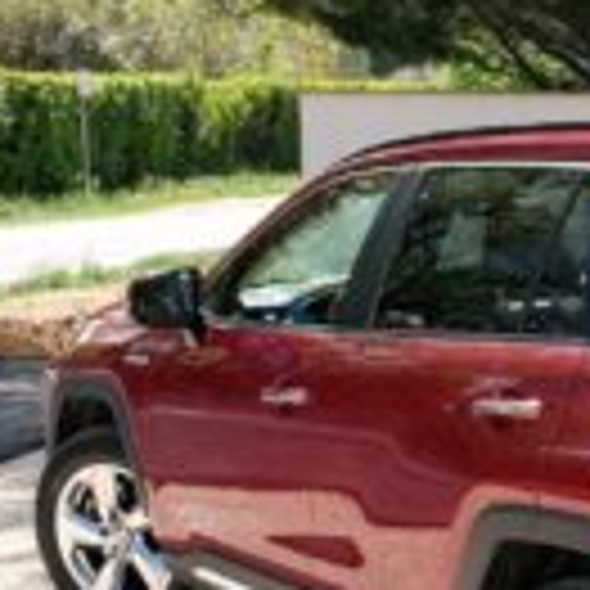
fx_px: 1408
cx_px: 730
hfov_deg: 21.7
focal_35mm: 73
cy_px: 441
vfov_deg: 23.4
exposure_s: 1/80
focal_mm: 16.5
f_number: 9
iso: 200
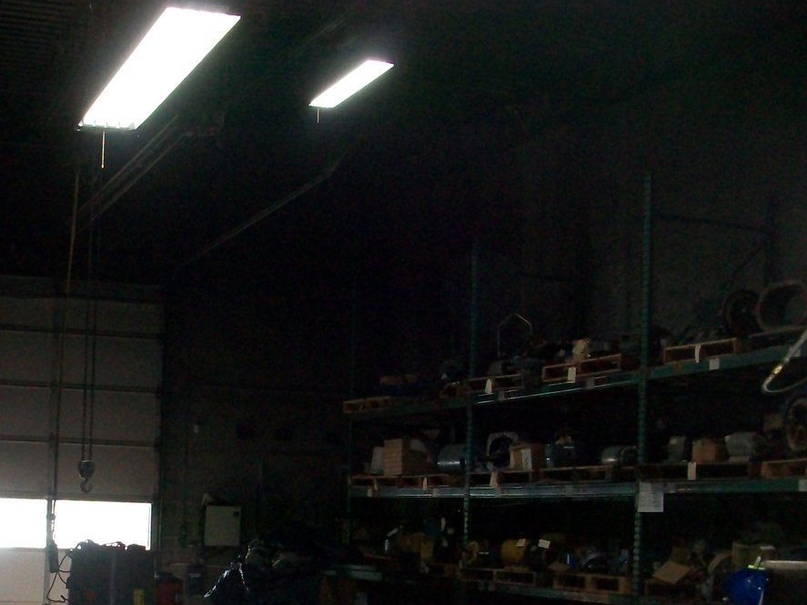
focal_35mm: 58
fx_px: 1352
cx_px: 121
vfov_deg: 24.8
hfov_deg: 32.0
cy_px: 489
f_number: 2.8
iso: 200
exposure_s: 1/125
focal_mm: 5.7
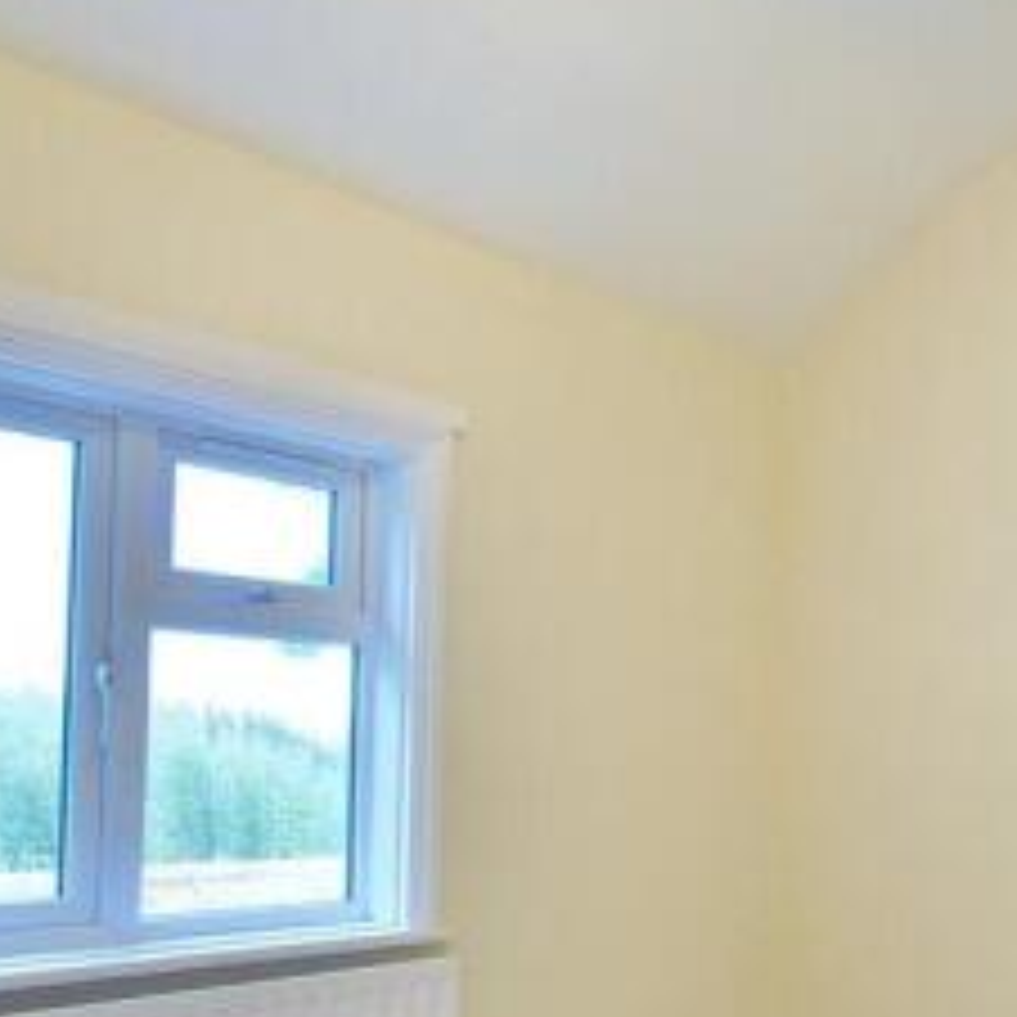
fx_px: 1230
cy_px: 704
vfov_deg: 44.1
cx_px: 803
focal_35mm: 37
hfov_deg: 43.0
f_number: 4.5
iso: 100
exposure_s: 1/40
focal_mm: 10
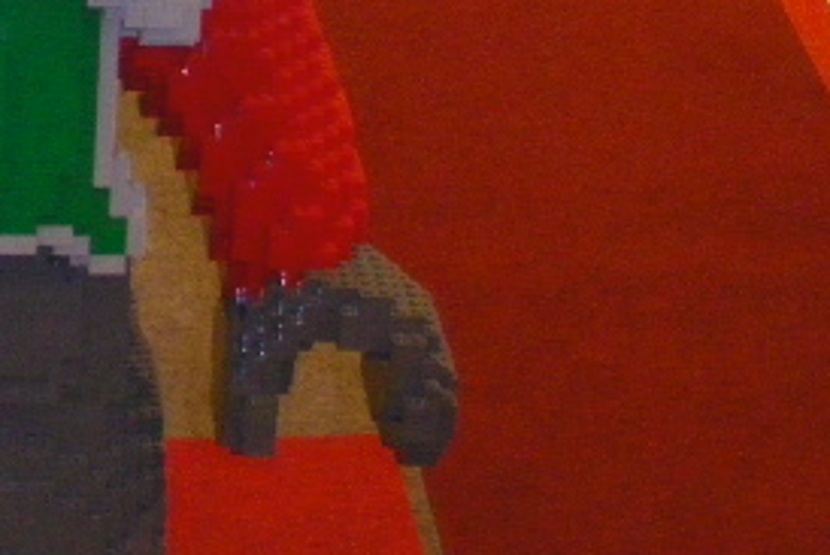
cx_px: 127
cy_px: -94
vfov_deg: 9.7
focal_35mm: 140
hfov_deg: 14.5
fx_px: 3229
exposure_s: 1/50
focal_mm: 6.3
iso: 400
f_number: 3.5
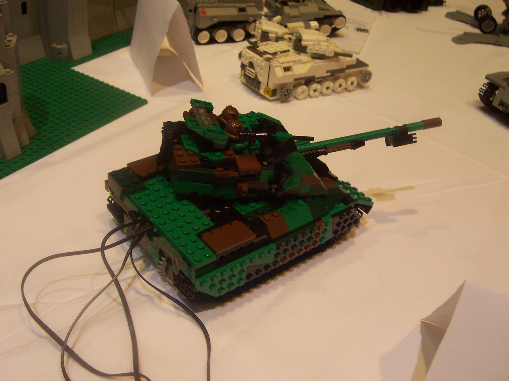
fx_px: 544
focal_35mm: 37
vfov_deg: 38.7
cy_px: 190
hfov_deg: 50.1
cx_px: 254
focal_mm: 5.6
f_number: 2.8
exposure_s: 1/30
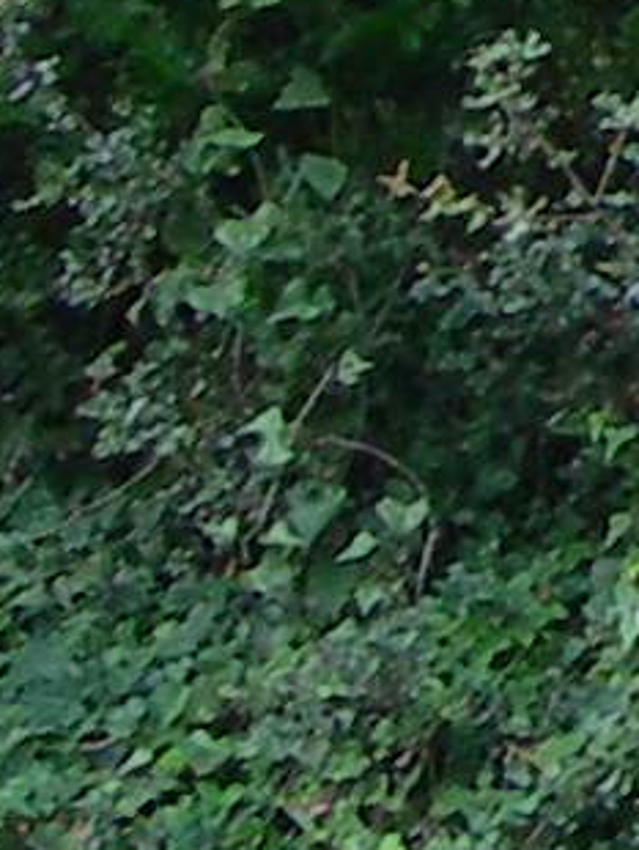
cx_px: 2965
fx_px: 9242
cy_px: -1006
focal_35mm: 376
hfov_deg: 3.7
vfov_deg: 5.1
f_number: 2.8
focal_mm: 7.8
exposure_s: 1/34.8
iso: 50
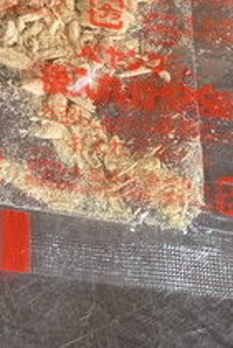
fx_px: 795
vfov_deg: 23.3
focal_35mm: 82
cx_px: -145
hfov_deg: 15.1
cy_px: -33
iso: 80
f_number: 1.8
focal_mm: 4.25
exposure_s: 1/100
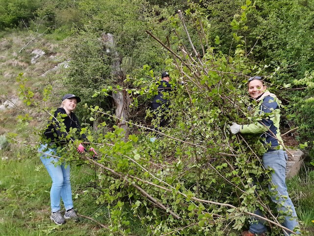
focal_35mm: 26
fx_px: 236
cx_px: 157
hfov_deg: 67.3
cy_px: 118
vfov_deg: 53.1
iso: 80
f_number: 1.7
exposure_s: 1/955
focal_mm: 3.92
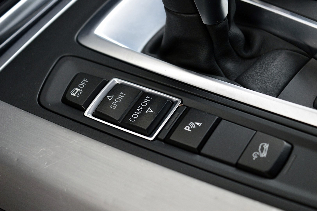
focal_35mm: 82
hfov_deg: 24.6
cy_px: 106
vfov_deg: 16.6
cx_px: 158
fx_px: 726
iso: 800
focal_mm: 55
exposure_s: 1/60
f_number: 5.6
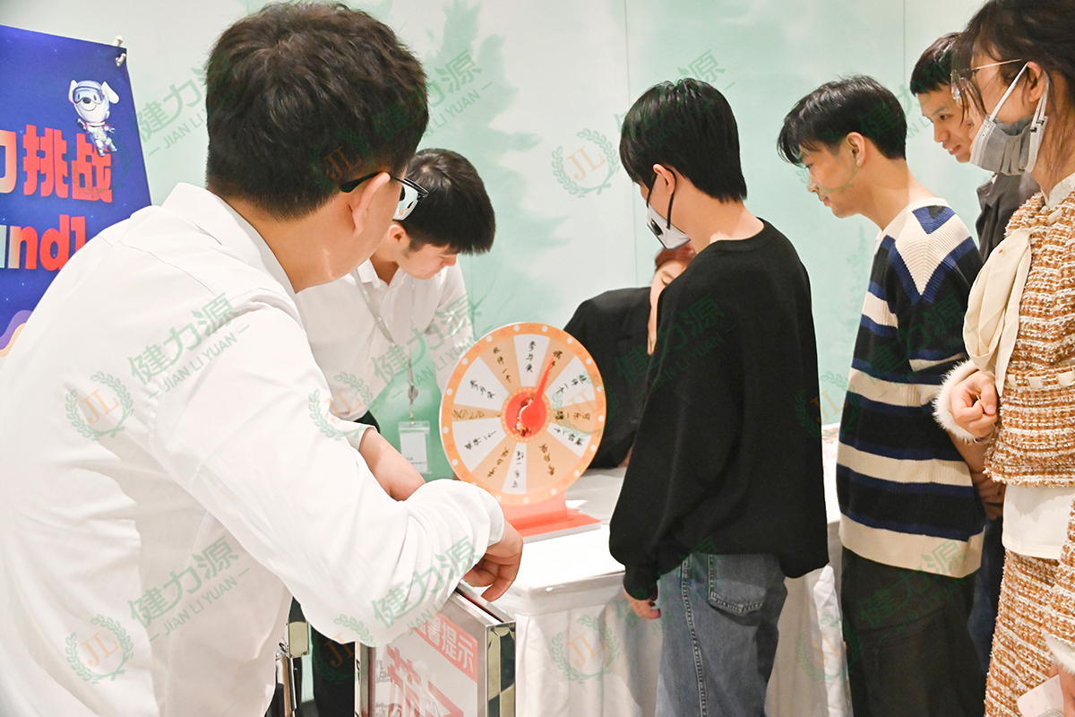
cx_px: 538
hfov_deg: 51.3
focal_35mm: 38
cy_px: 358
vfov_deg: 35.5
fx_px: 1120
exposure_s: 1/160
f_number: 5.6
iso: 5000
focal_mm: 25
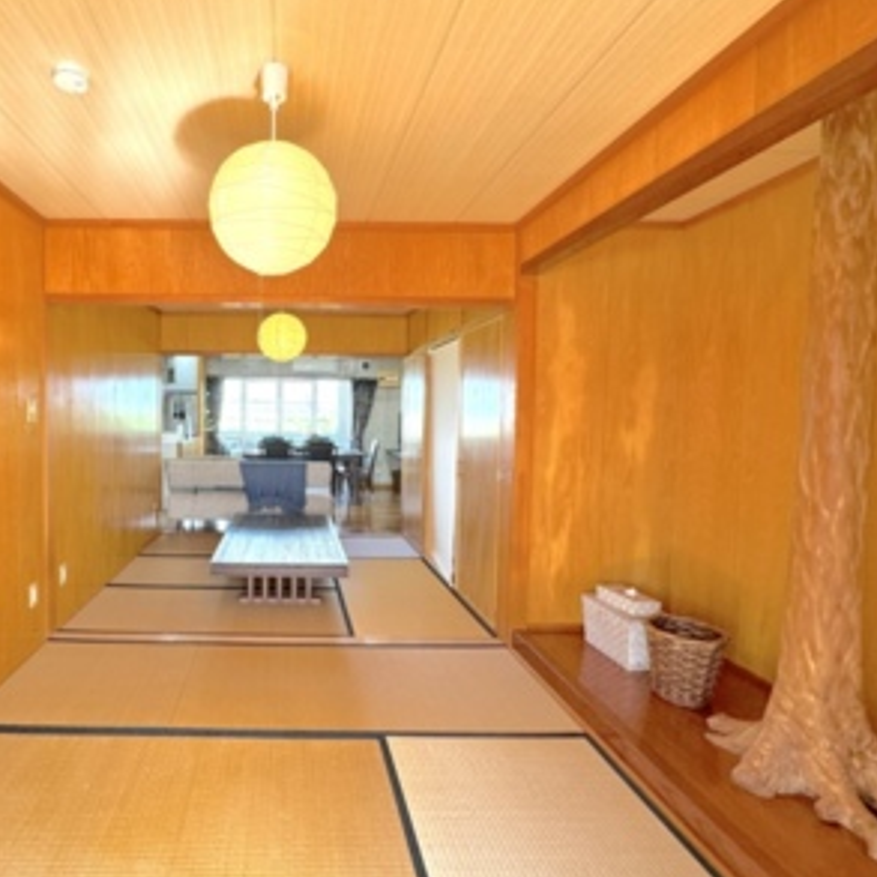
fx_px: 545
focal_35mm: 19
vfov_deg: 77.7
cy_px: 437
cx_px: 284
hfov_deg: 75.0
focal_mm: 2.22
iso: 200
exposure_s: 1/120
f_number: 2.2
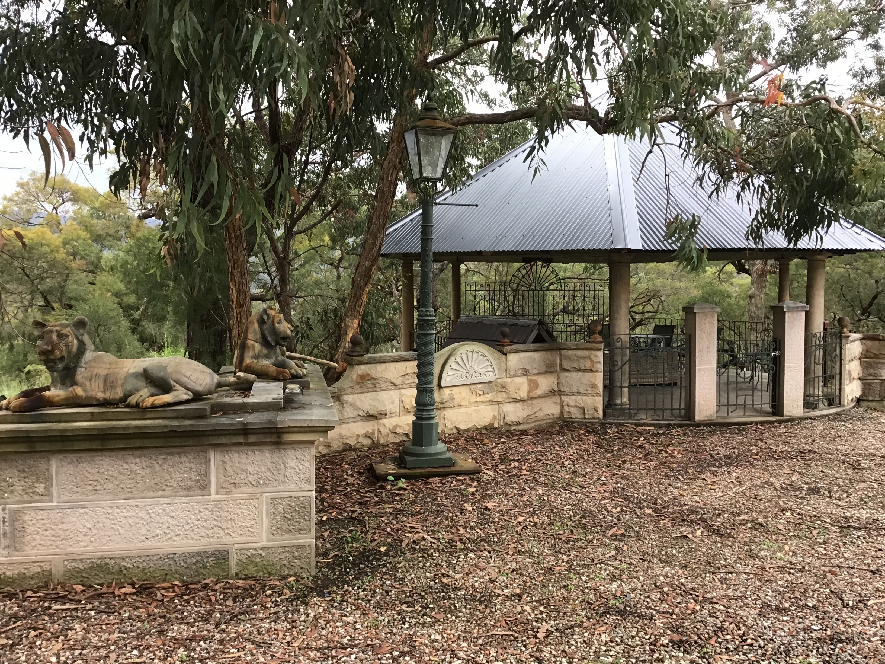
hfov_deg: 58.4
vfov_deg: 45.4
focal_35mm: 31
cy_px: 332
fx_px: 793
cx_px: 442
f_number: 2.4
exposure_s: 1/33
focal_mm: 3.3
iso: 25
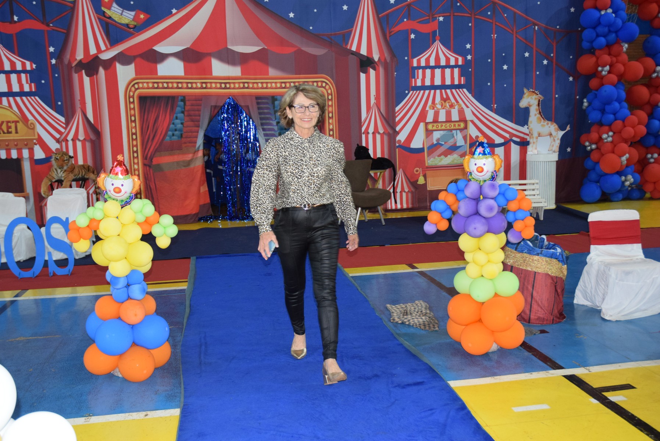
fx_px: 661
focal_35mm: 36
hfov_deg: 53.1
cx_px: 330
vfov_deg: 36.9
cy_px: 220
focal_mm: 24
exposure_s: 1/60
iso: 1250
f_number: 3.8
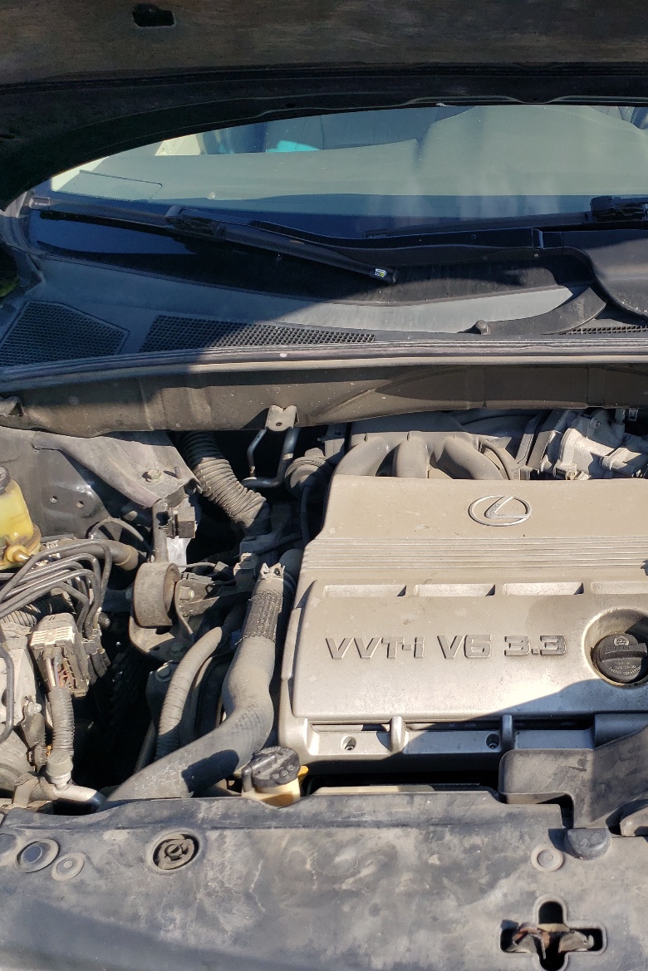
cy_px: 498
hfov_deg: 34.4
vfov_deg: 51.9
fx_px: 998
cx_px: 556
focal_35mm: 37
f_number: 1.5
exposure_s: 1/1429
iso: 50
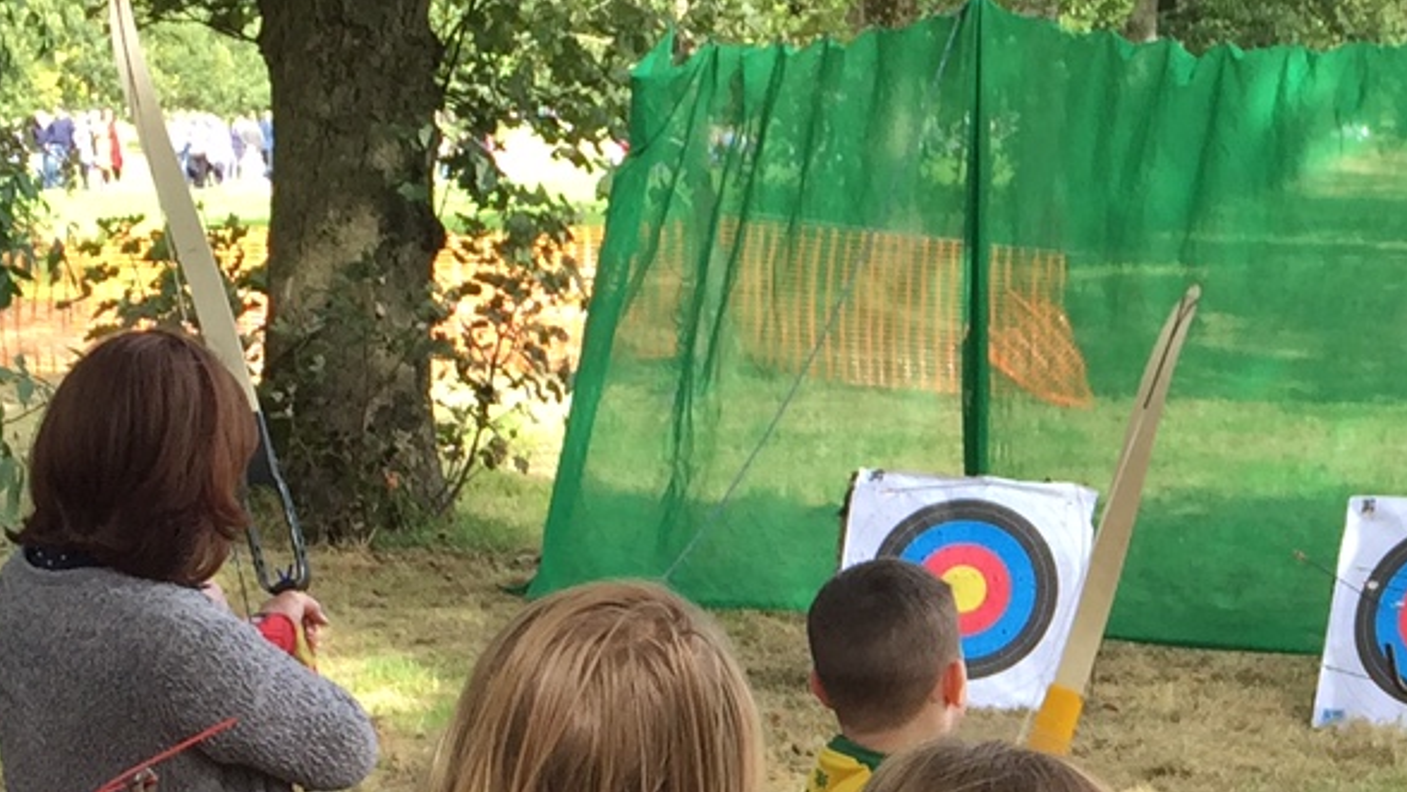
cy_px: 871
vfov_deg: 10.9
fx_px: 4105
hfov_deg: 18.8
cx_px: 1496
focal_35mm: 110
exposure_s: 1/132
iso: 32
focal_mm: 4.15
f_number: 2.2
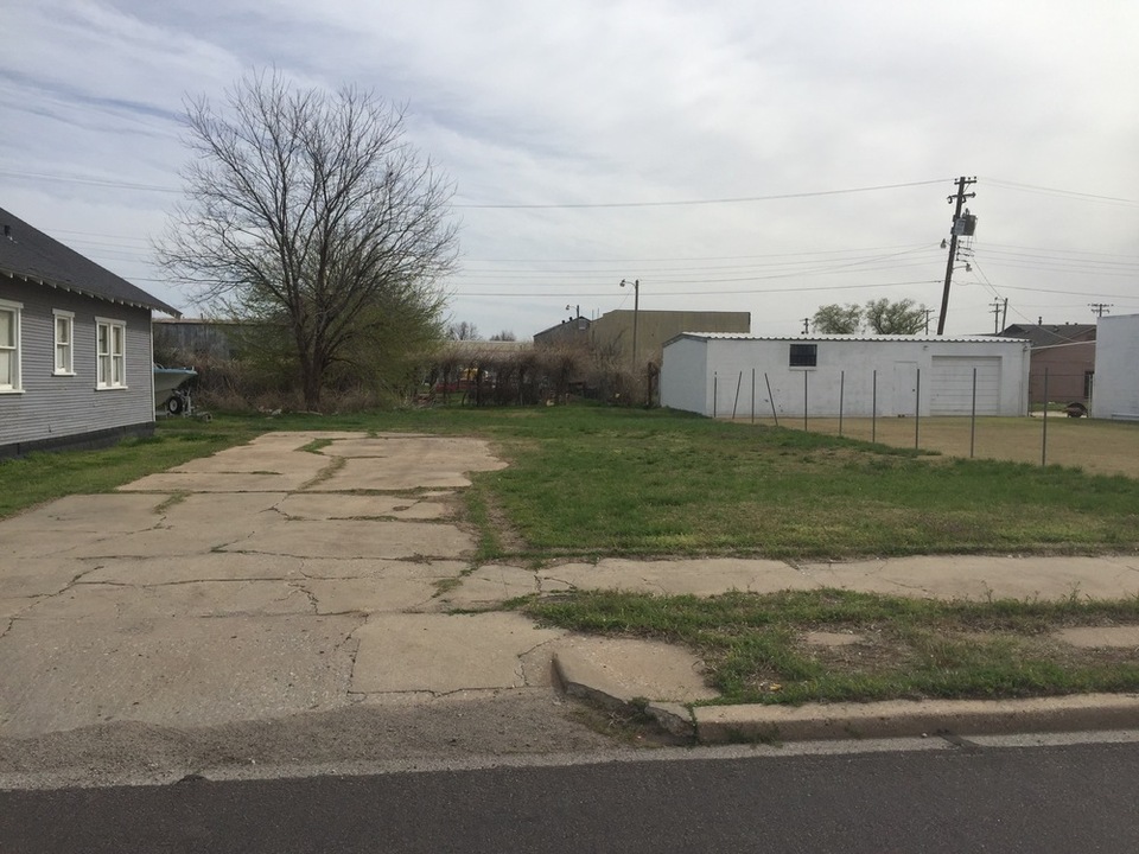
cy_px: 427
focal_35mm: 29
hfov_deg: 61.7
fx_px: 954
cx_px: 570
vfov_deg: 48.2
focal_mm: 4.15
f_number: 2.2
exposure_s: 1/3049
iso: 32
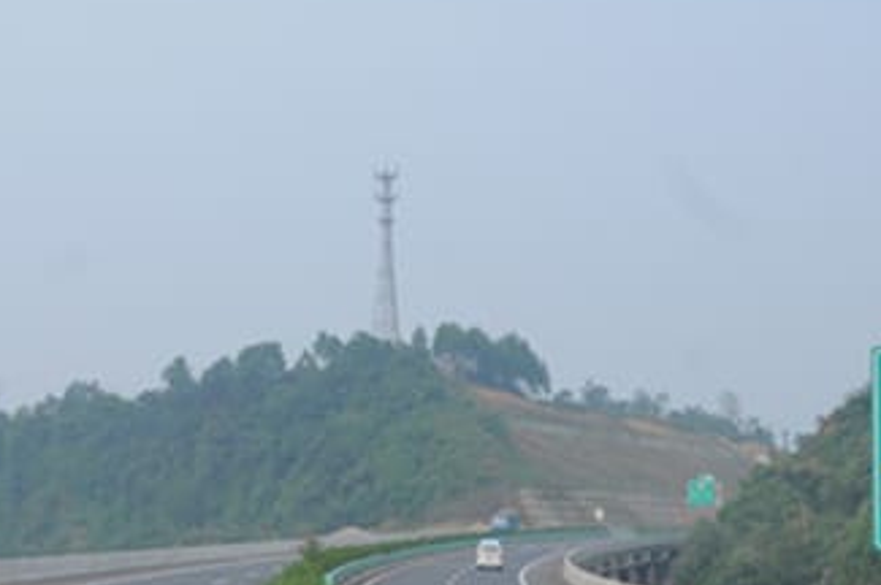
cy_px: 502
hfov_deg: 24.4
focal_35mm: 83
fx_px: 2029
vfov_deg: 16.3
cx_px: 323
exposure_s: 1/250
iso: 200
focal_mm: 24
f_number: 8
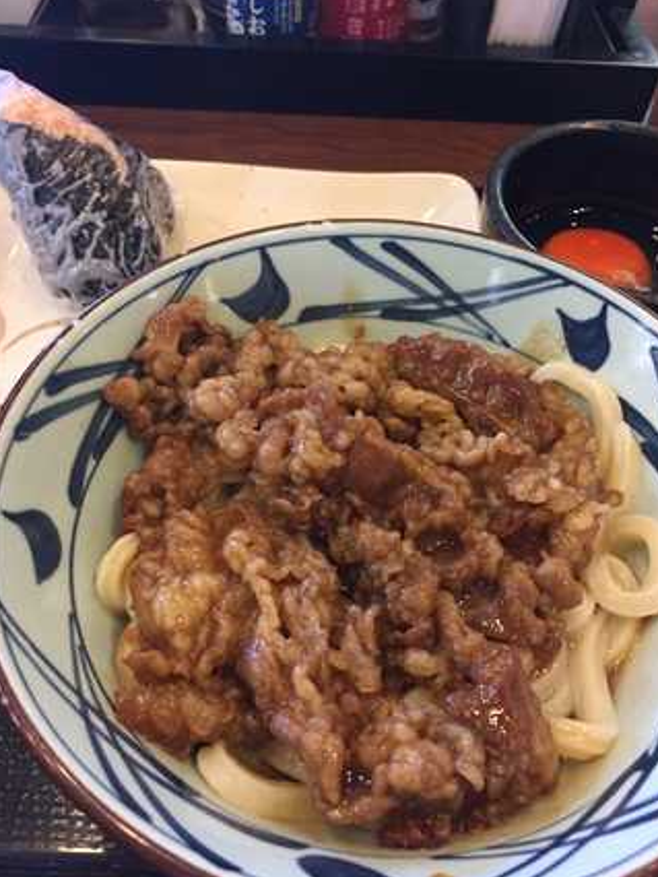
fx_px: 760
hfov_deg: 46.8
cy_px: 444
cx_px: 332
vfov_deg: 59.9
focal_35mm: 30
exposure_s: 1/30
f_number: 2.2
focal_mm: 4.15
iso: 125
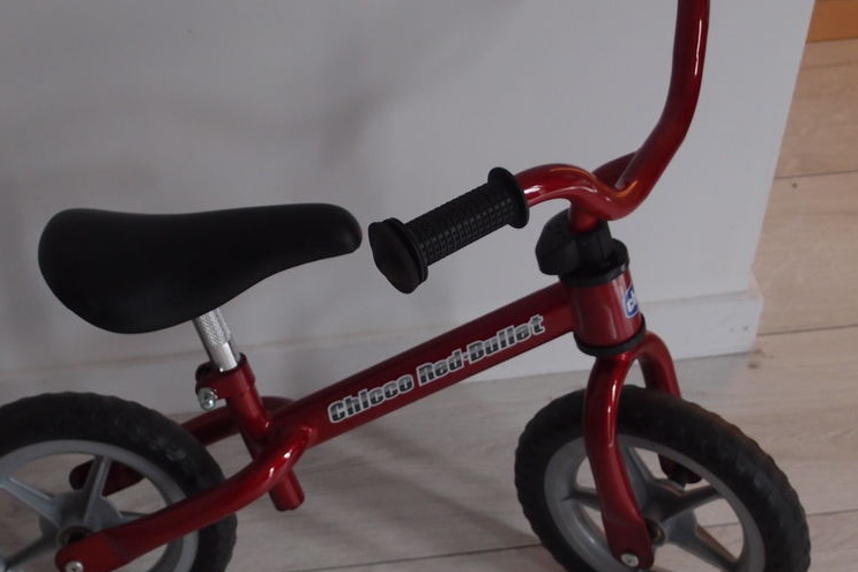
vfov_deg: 19.4
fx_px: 1668
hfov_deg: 28.7
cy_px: 333
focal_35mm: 70
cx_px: 316
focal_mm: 10.83
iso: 200
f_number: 2.1
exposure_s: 1/15
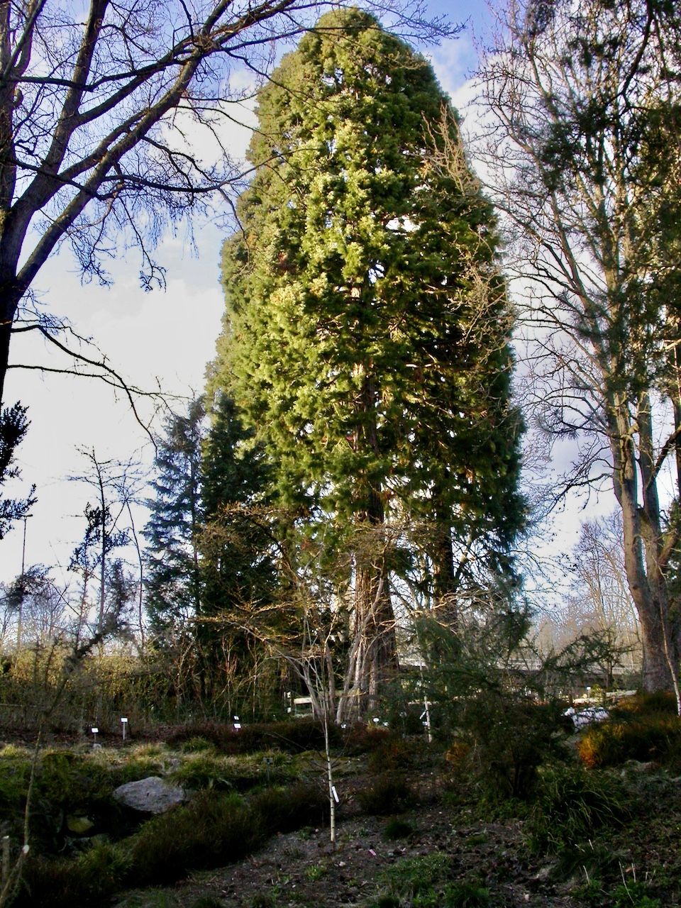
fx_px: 997
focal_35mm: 38
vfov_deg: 49.0
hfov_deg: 37.7
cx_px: 340
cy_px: 454
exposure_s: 1/60
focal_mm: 7.85
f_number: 6
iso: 100
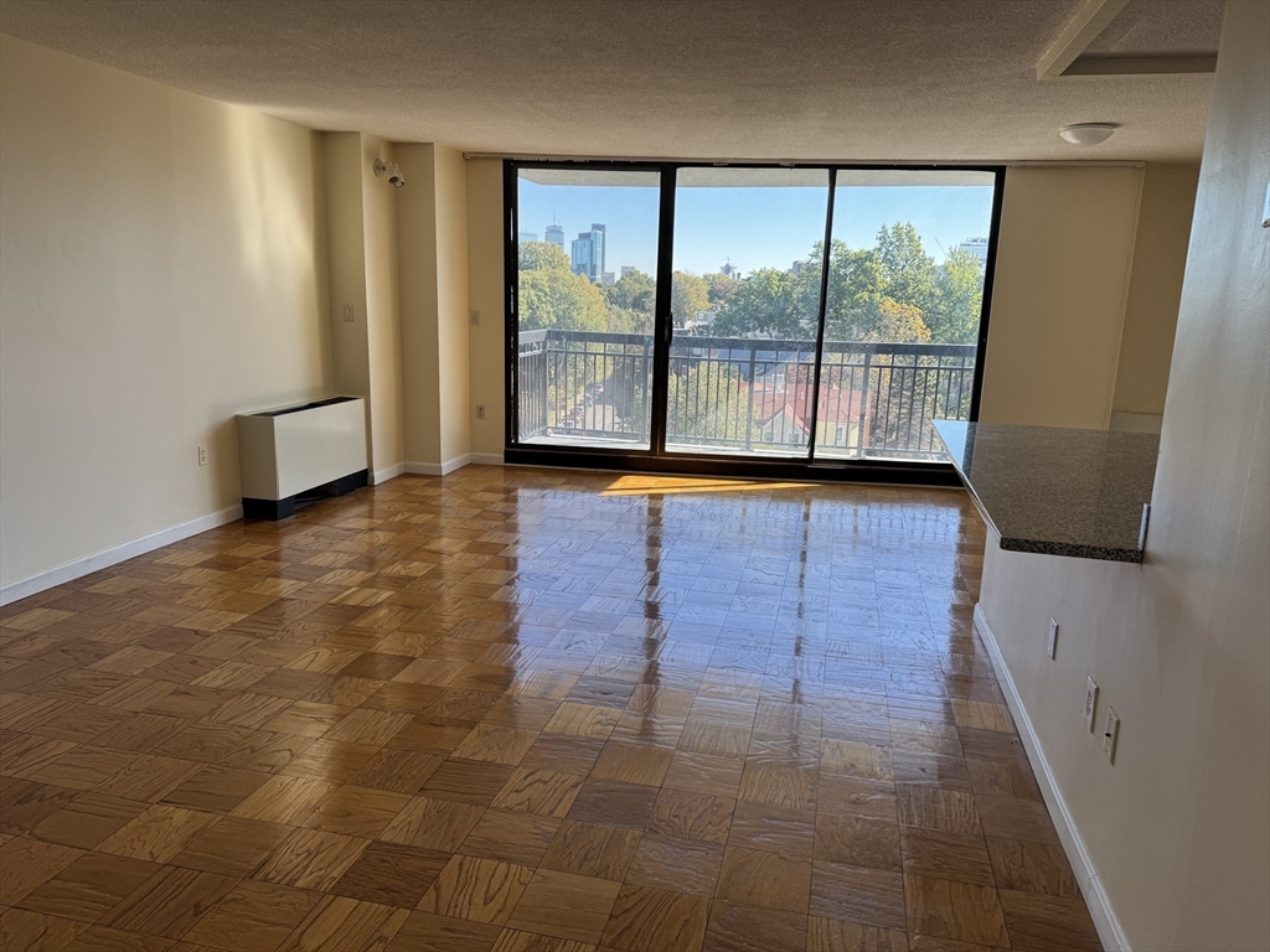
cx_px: 635
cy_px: 476
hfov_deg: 71.6
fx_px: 881
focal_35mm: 24
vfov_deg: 56.8
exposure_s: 1/506
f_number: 1.78
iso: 80
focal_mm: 6.76
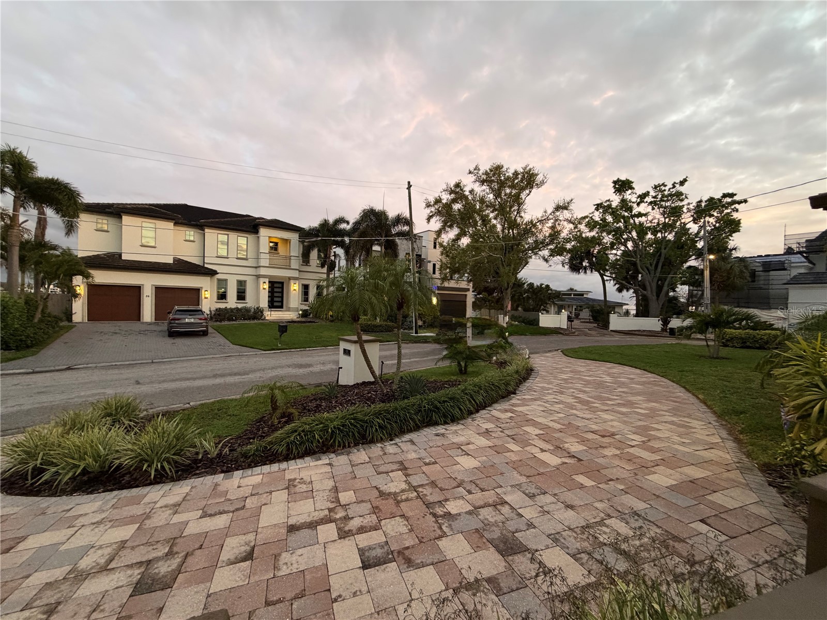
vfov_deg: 85.7
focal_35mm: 14
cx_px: 414
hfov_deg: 102.1
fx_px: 334
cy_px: 310
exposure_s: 1/78
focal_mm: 2.22
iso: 320
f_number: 2.2
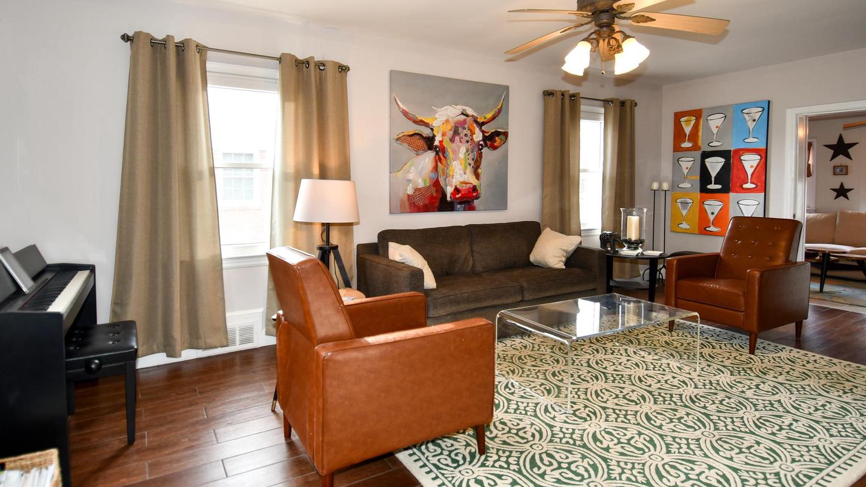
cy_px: 228
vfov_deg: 58.3
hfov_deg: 89.6
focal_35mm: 19
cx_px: 433
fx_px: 436
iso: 280
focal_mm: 12
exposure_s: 1/60
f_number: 4
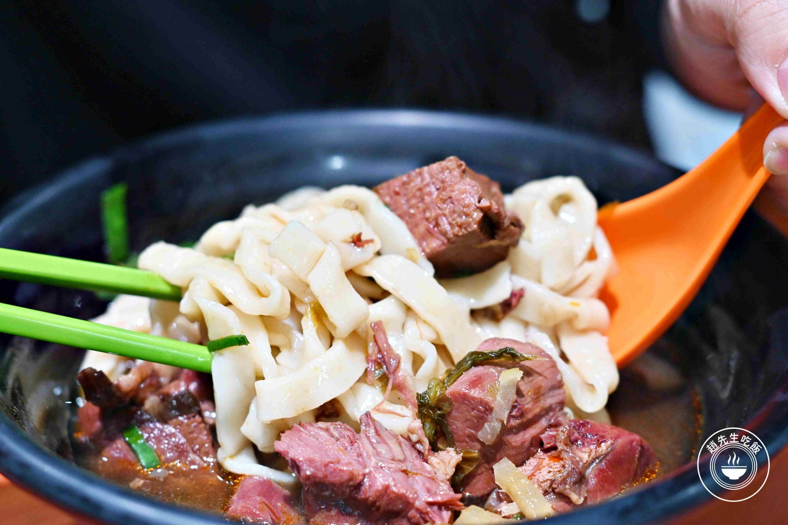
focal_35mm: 75
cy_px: 262
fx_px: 1642
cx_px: 394
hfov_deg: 27.0
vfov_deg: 18.2
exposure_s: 1/160
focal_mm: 50
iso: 1400
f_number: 3.2
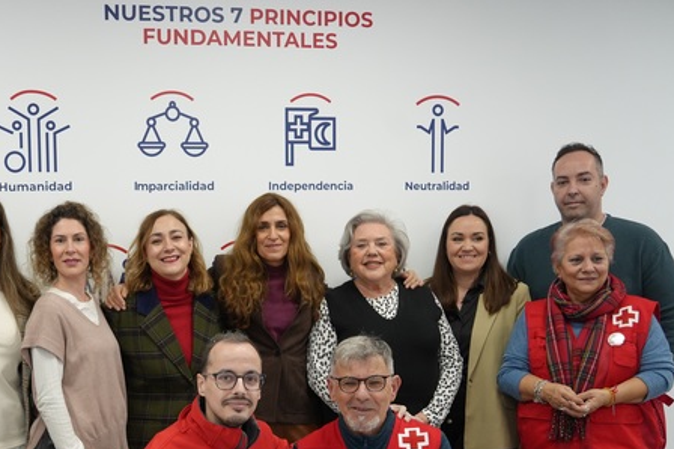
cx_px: 113
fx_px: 935
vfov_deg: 26.2
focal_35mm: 50
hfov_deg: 37.8
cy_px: 389
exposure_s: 1/160
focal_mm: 28
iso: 800
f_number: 4
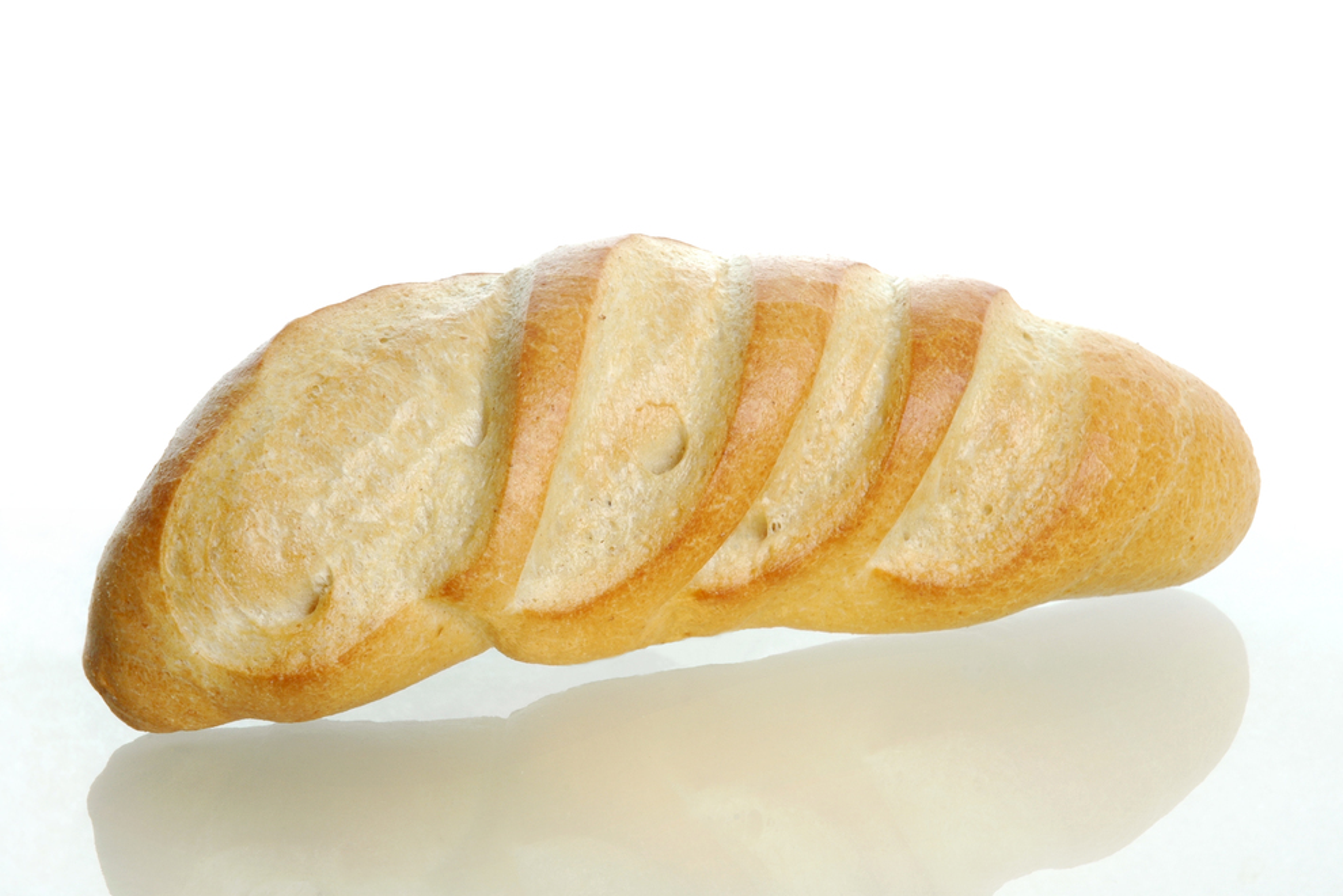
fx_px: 3955
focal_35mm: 106
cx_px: 678
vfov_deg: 12.9
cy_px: 448
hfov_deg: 19.3
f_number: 22
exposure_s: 1/60
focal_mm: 70
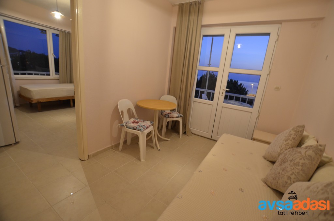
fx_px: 139
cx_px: 167
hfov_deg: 100.5
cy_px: 110
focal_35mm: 15
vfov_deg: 77.1
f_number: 3.5
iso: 800
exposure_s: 1/45
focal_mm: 10
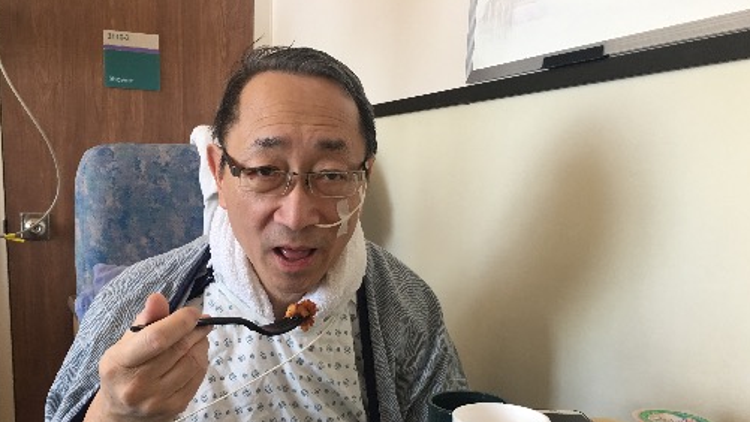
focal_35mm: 37
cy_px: 320
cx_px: 335
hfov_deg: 53.9
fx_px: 736
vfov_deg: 31.4
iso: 32
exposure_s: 1/30
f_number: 2.2
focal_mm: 4.15
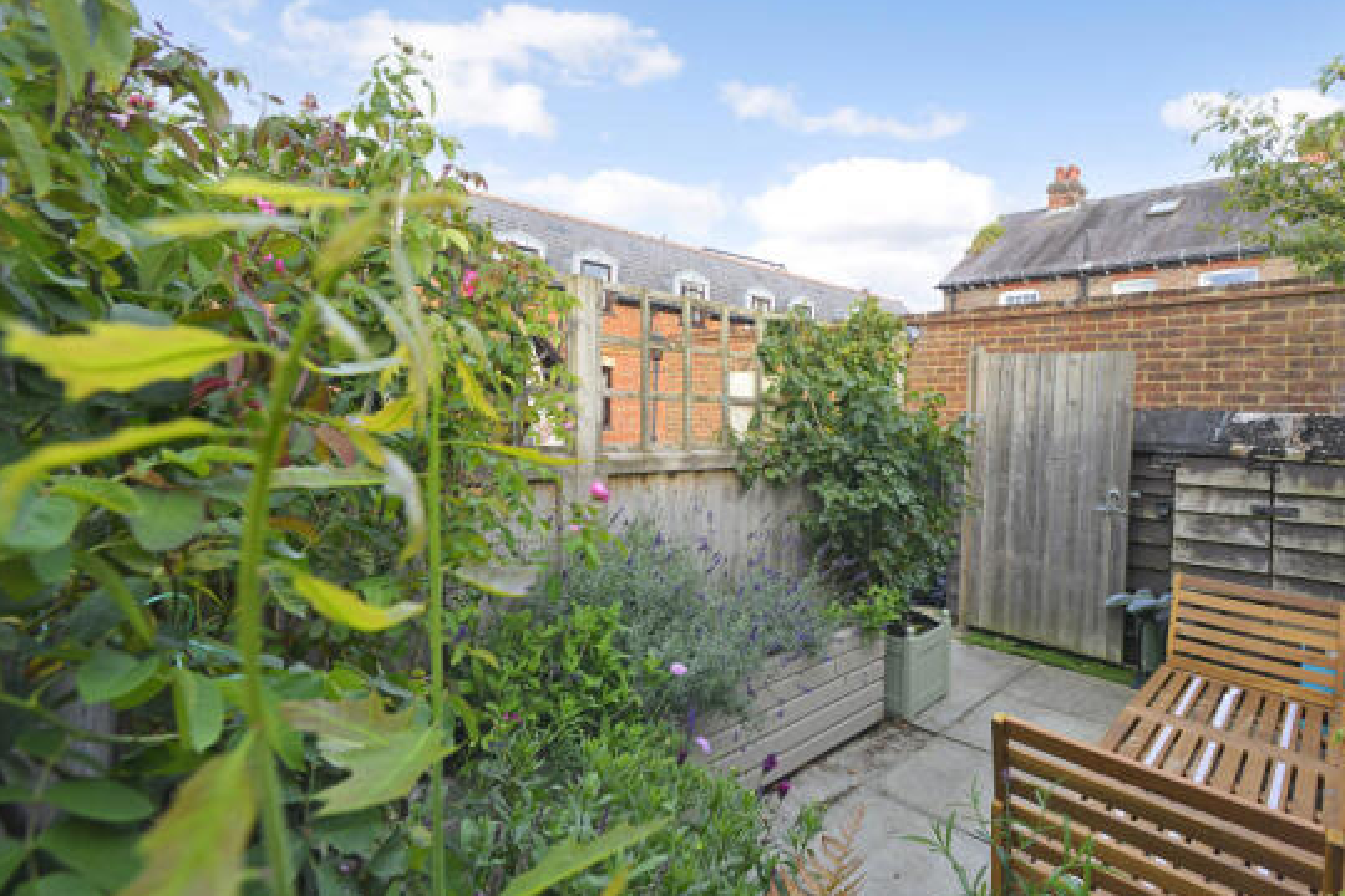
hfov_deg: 92.4
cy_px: 437
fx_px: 635
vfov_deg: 70.4
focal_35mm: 17
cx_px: 786
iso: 400
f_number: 7.1
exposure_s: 1/125
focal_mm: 14
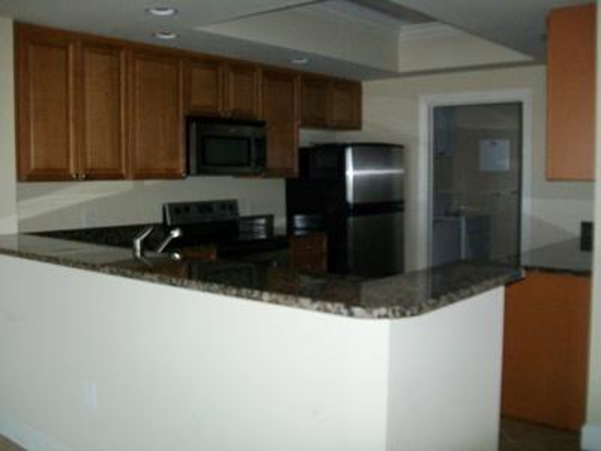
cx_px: 300
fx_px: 625
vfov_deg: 39.7
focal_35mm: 36
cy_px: 226
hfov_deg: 51.4
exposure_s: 1/60
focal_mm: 6
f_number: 2.7
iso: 160
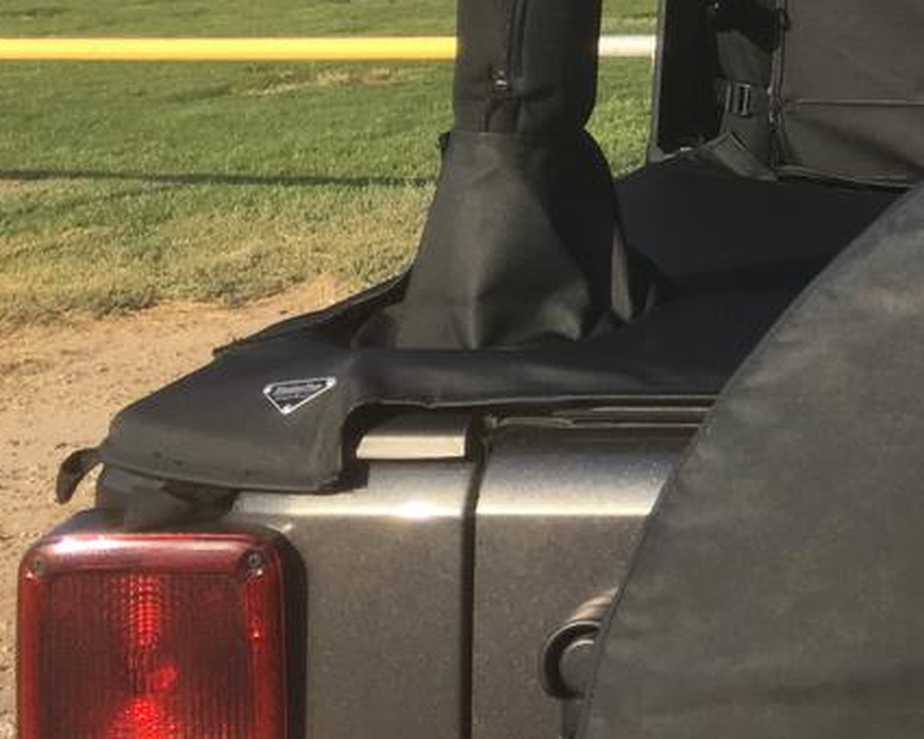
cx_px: 1407
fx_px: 2735
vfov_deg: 14.8
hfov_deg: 17.2
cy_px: -210
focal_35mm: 100
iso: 25
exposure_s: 1/999
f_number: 2.2
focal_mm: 4.15
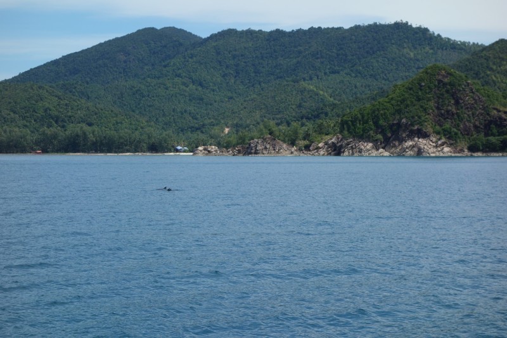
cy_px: 169
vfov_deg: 15.9
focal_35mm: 86
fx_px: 1211
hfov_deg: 23.6
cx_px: 254
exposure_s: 1/800
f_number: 5.6
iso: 125
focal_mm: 31.83
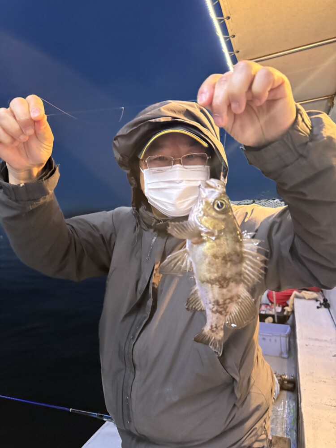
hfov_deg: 56.8
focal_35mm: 24
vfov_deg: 71.6
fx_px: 311
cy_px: 224
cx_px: 168
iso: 800
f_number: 1.78
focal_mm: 6.76
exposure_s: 1/47
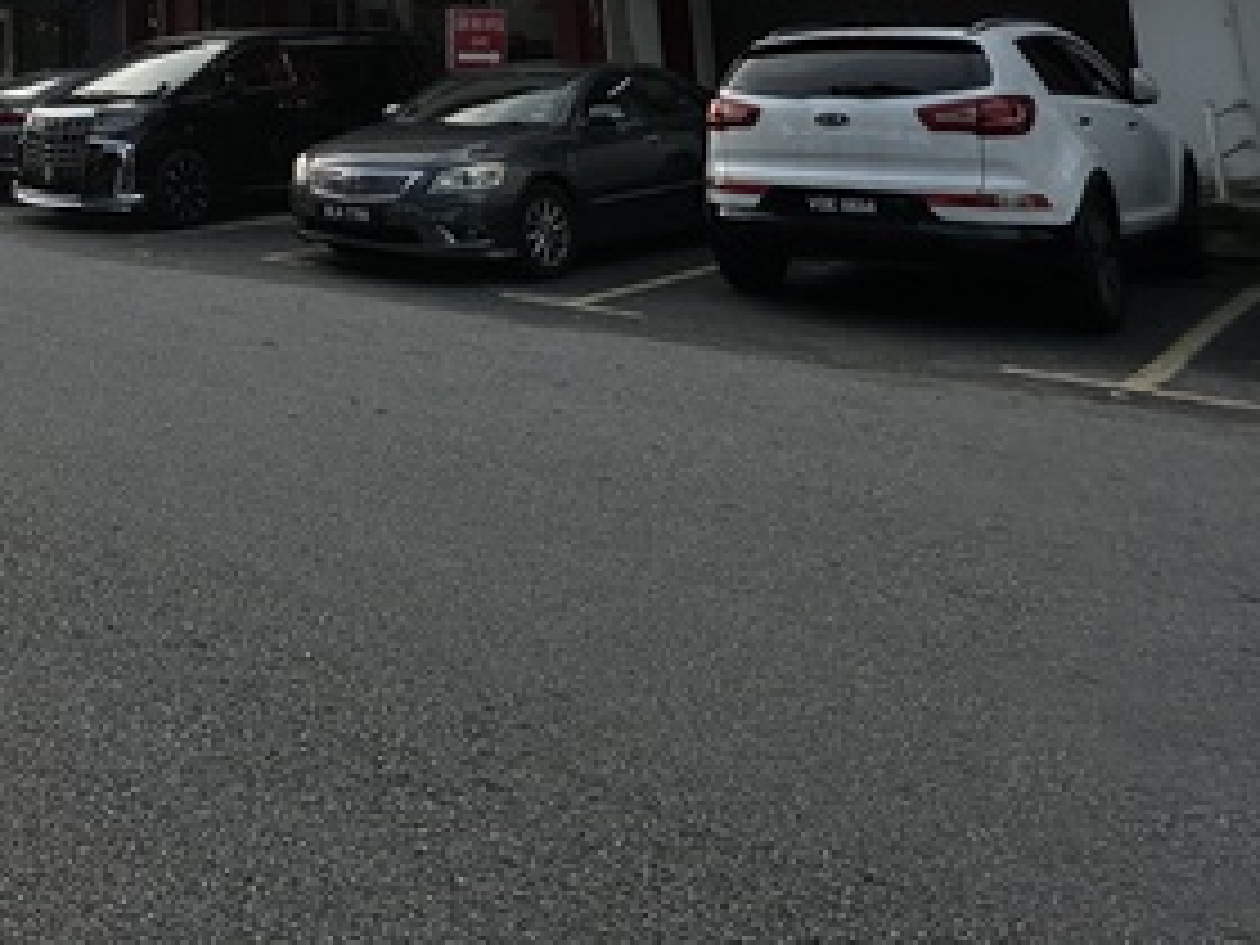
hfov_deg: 49.1
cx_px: 72
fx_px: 1165
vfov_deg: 36.7
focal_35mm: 32
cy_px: -112
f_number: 2.2
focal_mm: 2.22
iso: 40
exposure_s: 1/1855
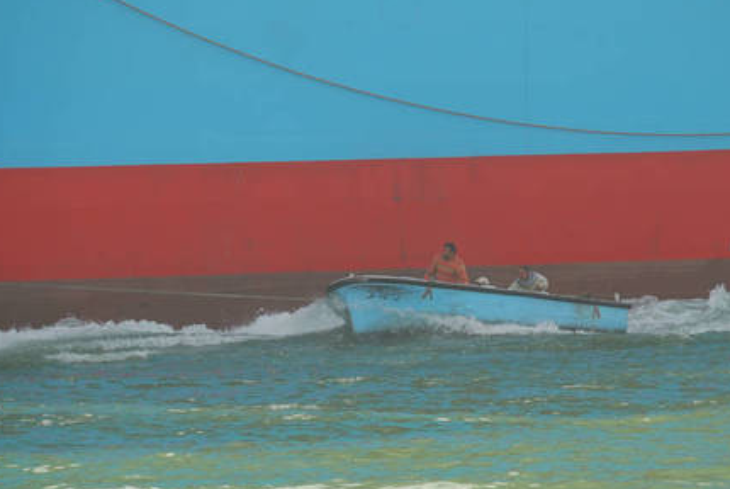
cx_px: 448
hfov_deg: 4.2
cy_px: 268
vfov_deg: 2.8
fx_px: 9909
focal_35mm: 488
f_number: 5.6
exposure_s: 1/250
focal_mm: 200
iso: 100
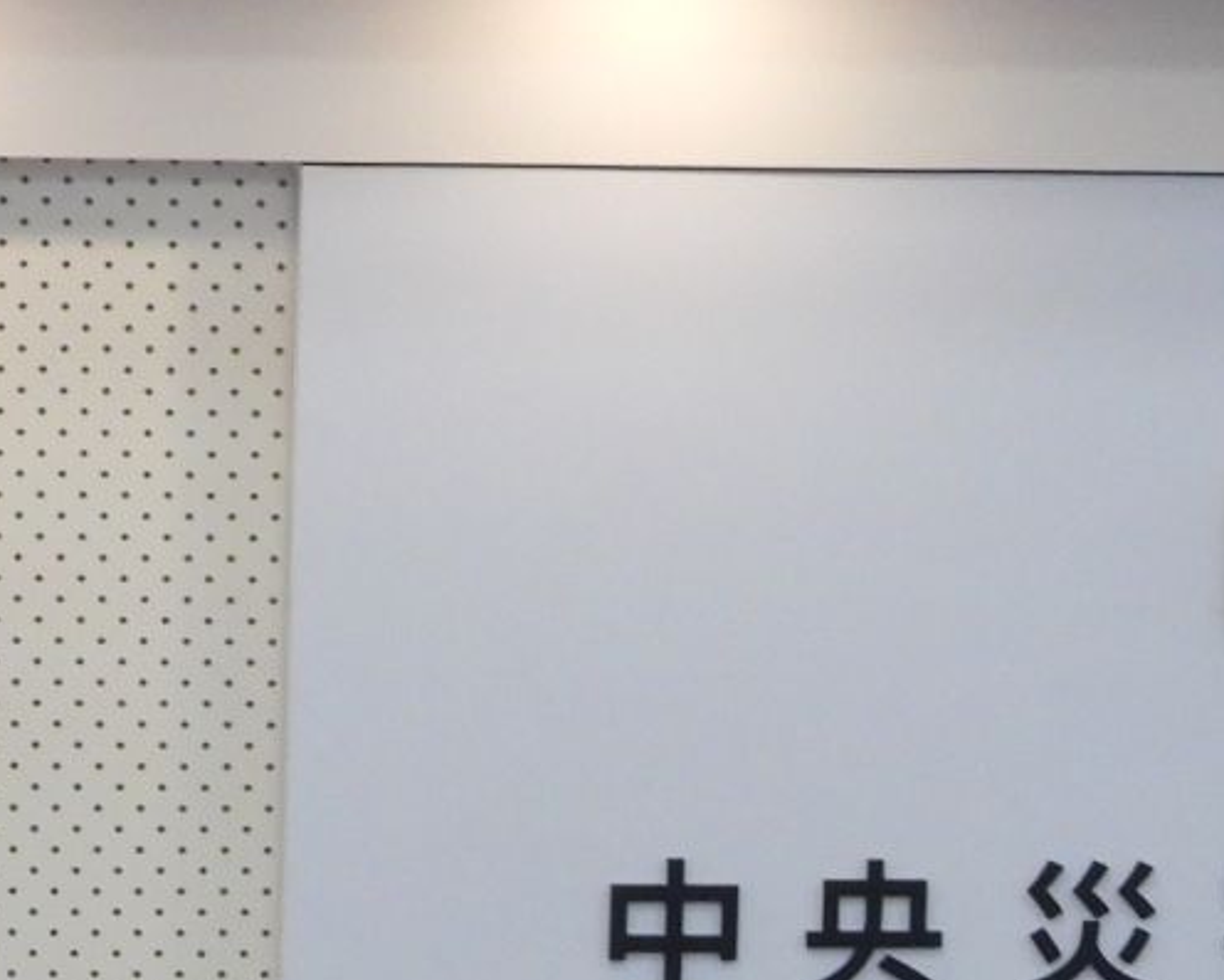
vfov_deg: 3.9
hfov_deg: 4.9
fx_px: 14384
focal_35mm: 397
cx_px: 1310
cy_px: 1335
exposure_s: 1/40
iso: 400
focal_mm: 18.9
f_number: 4
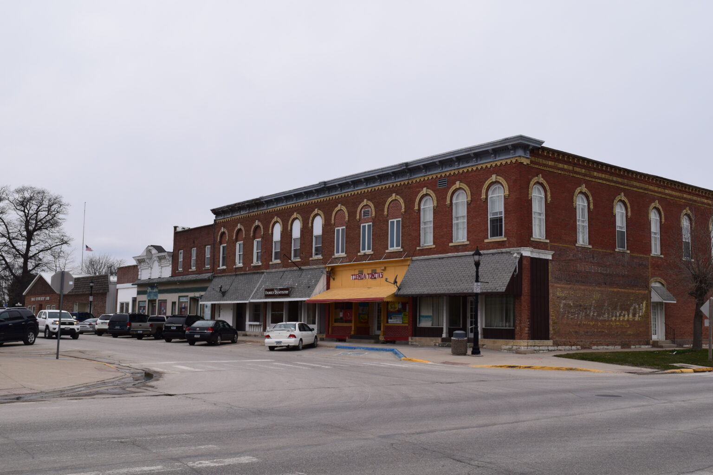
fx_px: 743
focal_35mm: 38
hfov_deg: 51.3
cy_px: 238
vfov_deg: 35.5
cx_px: 356
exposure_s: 1/400
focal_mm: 25
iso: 400
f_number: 11
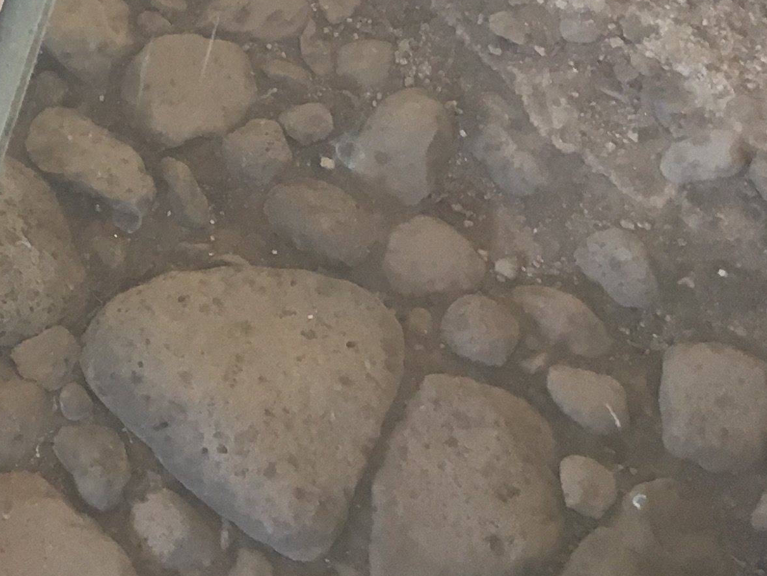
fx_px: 2194
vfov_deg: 14.1
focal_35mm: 99
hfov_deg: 17.2
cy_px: -265
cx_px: -493
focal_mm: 4.15
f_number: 2.2
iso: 80
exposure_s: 1/33
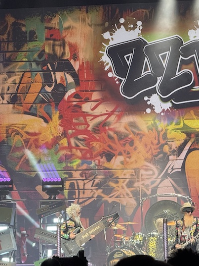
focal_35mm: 201
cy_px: 127
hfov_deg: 7.4
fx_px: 1540
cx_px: 175
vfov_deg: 9.8
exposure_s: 1/100
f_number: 2.8
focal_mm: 15.66
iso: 160
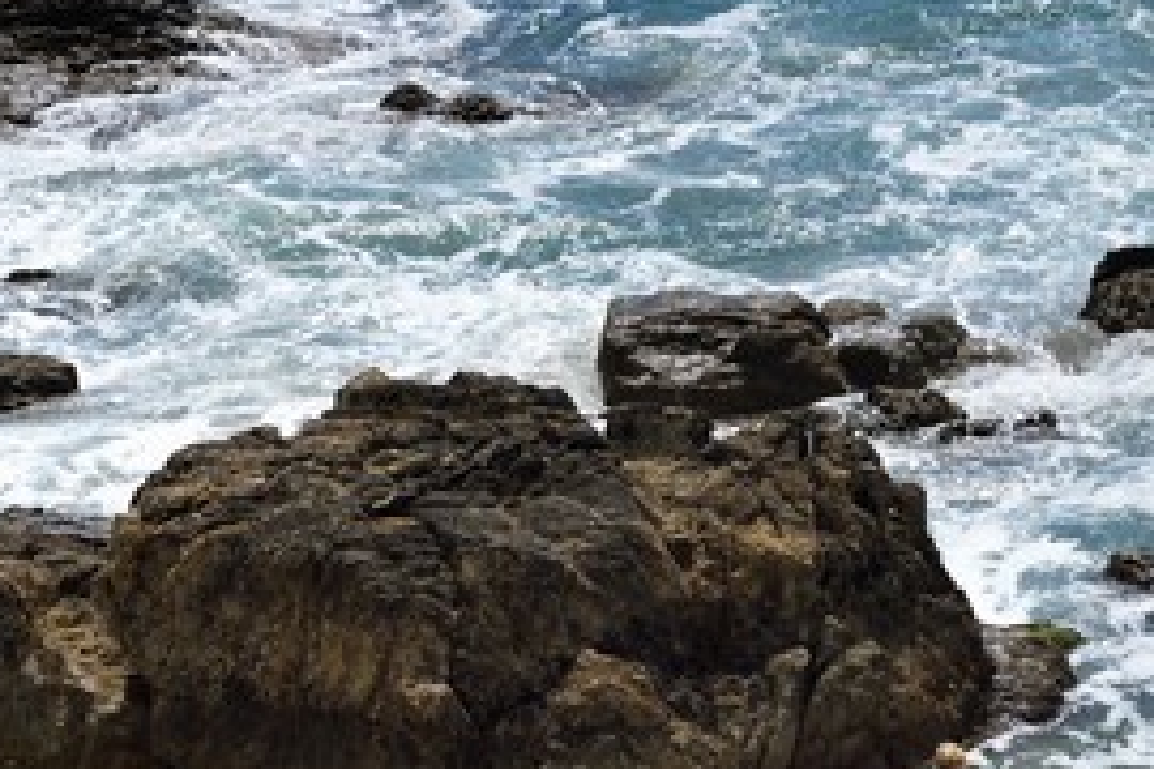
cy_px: 517
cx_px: 692
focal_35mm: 109
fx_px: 3494
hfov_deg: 18.7
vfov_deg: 12.5
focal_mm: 70
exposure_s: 1/500
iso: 200
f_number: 11
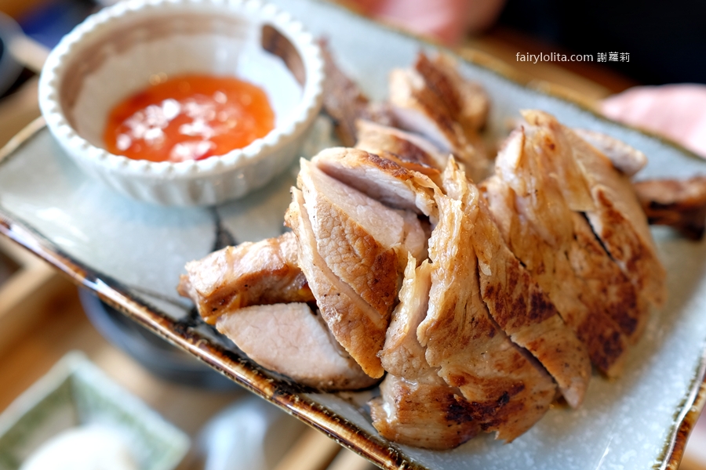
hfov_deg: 54.4
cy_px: 235
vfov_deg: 37.9
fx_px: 686
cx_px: 353
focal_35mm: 35
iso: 250
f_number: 2.5
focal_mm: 23
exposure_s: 1/90
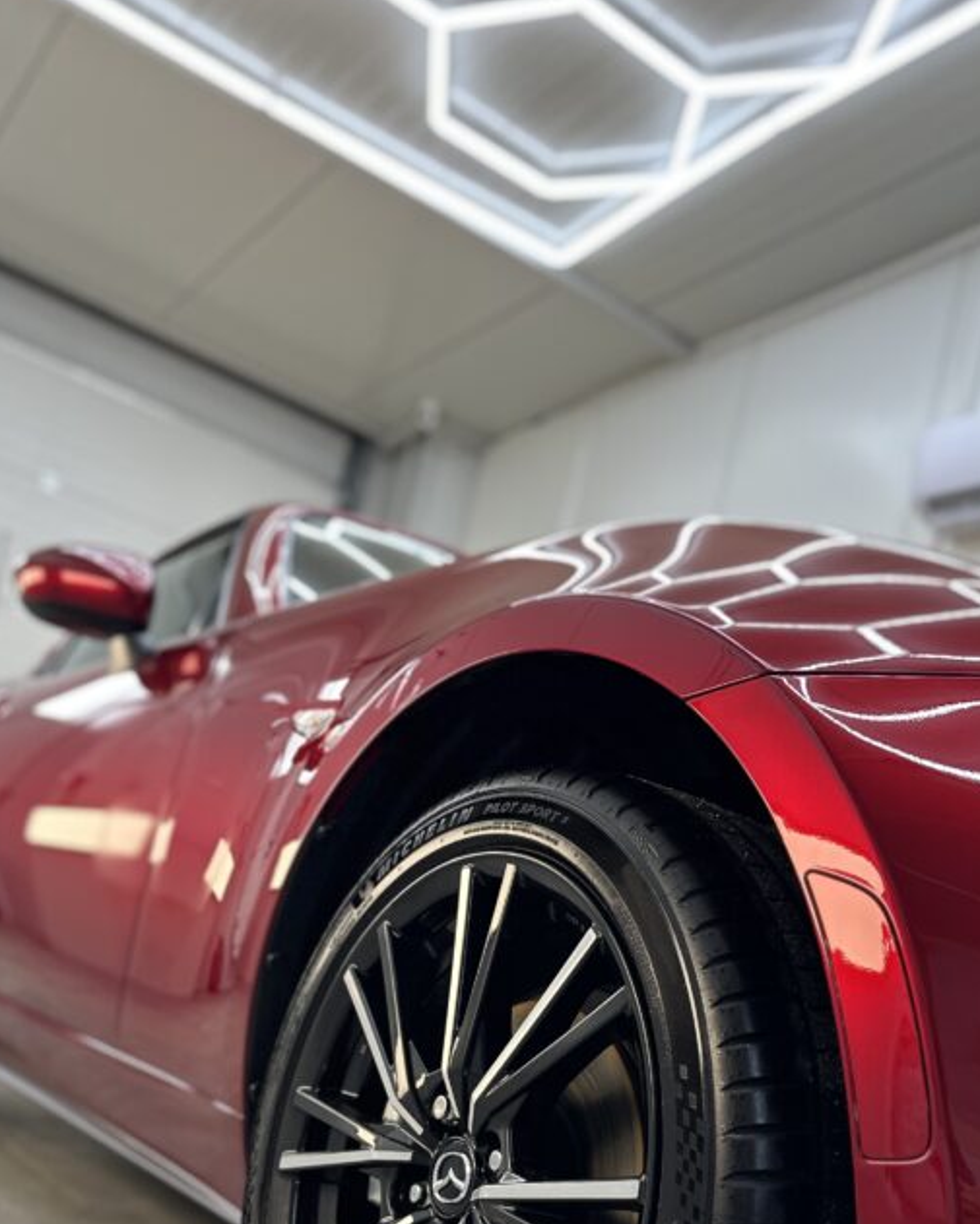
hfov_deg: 39.1
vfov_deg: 46.0
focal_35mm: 38
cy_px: 935
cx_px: 444
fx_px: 1377
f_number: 1.78
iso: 64
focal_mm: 6.86
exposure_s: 1/100
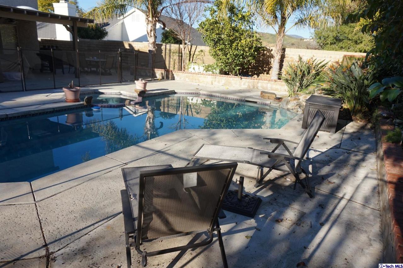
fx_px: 268
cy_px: 134
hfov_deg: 73.8
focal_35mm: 24
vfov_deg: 53.0
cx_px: 202
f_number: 6.3
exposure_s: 1/200
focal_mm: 16
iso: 100
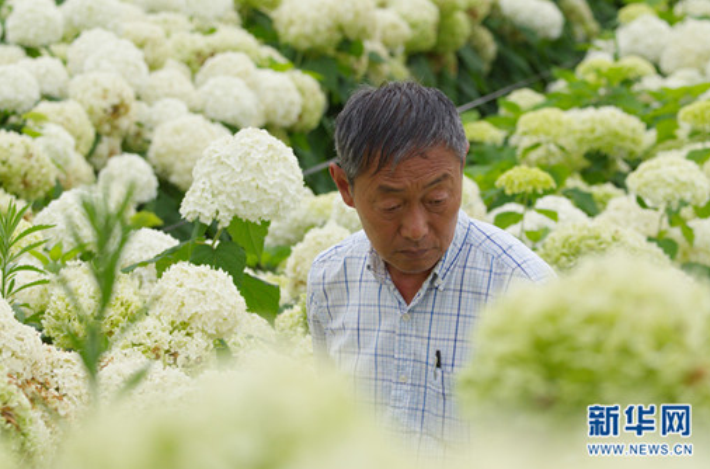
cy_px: 221
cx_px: 328
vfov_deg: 7.2
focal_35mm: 189
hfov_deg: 10.9
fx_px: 3716
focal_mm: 116
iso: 400
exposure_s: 1/640
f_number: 6.3
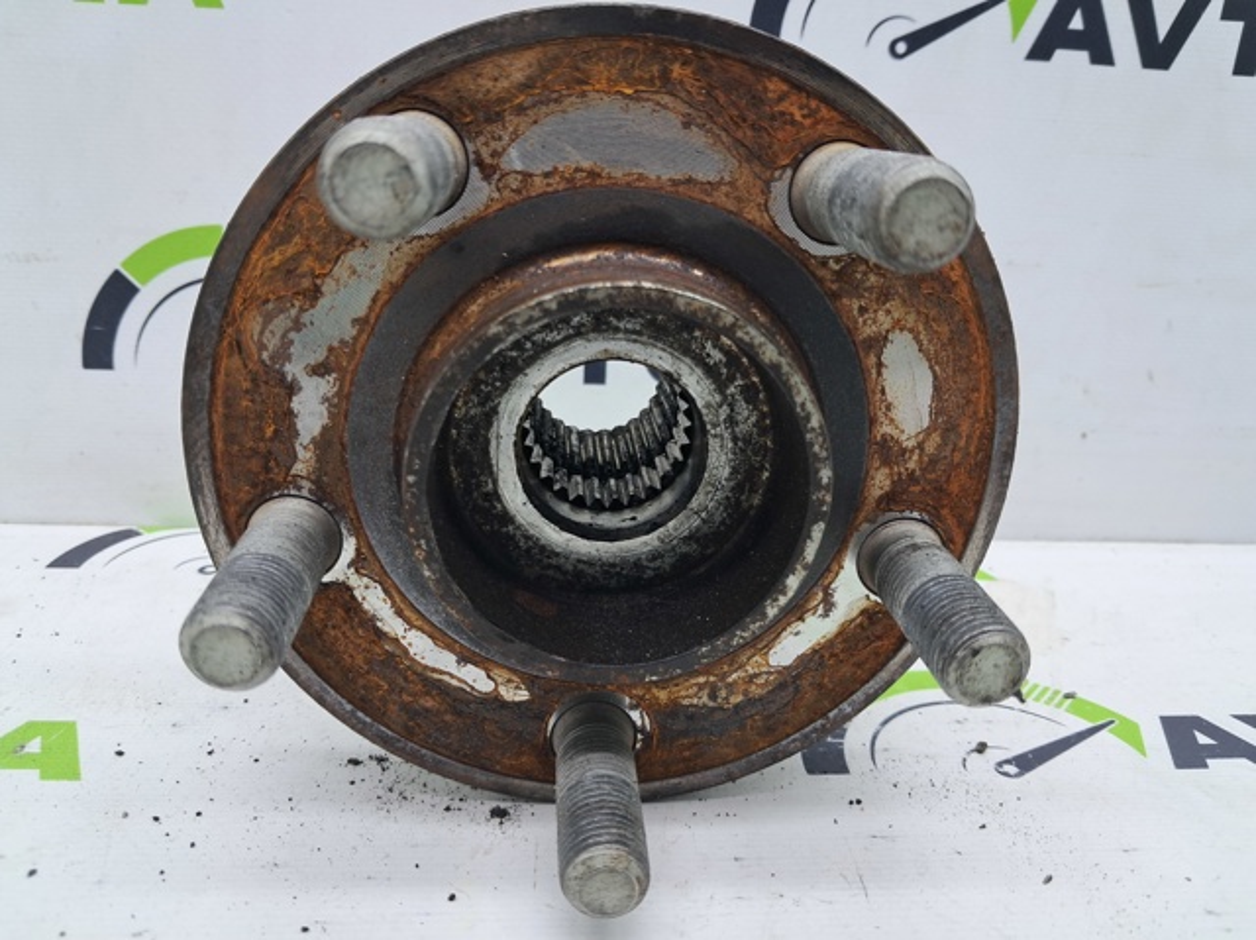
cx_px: 628
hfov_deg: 65.4
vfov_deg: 51.3
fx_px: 979
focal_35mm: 27
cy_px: 470
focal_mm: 4
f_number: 1.8
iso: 50
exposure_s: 1/50
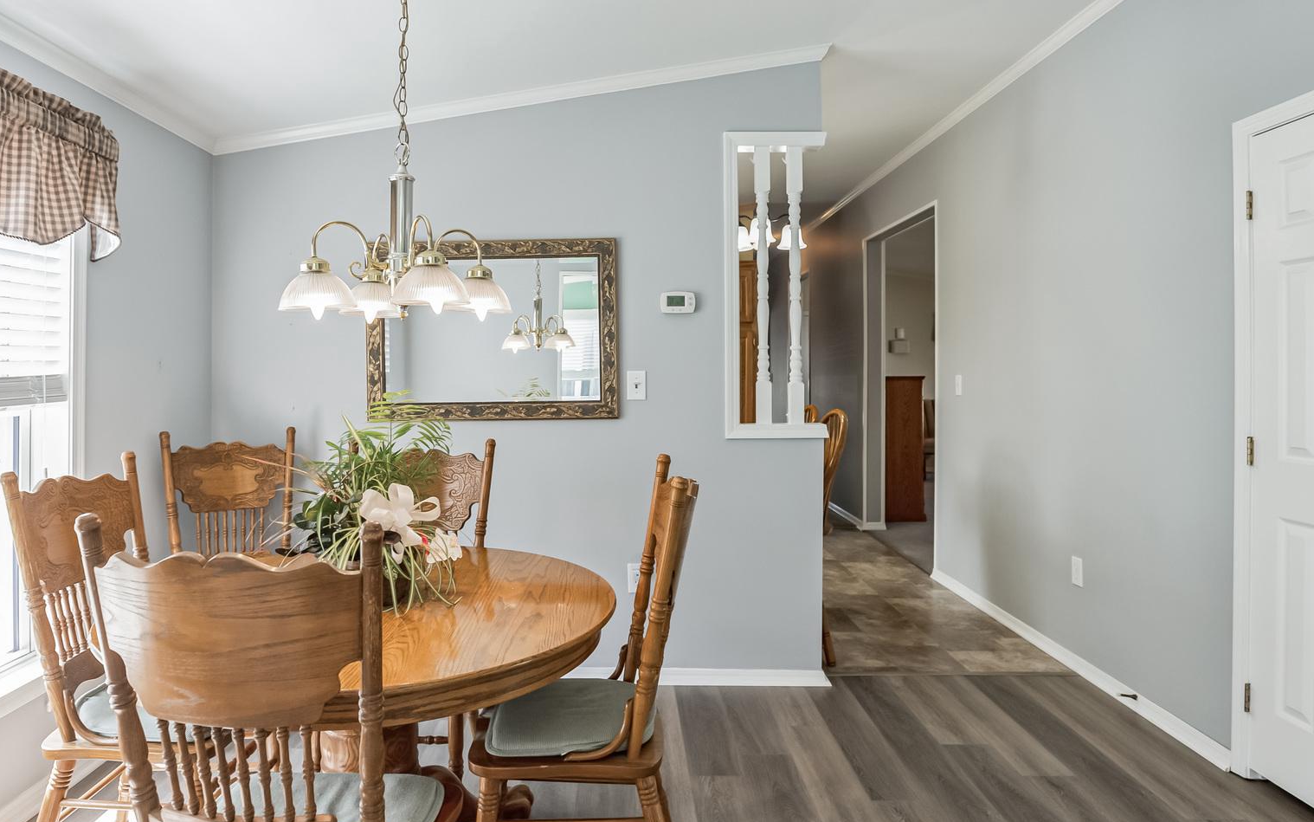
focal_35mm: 22
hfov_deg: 79.5
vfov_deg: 54.9
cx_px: 601
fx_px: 788
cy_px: 356
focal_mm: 16
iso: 200
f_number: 4
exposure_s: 1/60
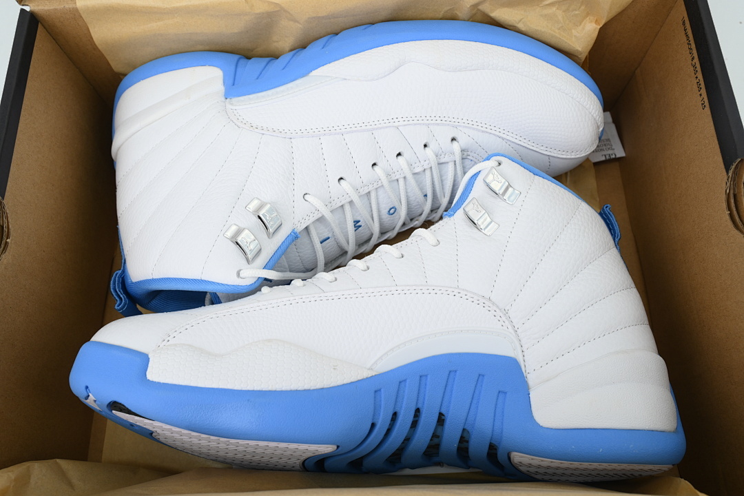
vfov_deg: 43.6
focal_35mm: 30
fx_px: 620
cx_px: 372
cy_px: 248
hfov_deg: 61.9
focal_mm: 30
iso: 400
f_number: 10
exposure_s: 1/100
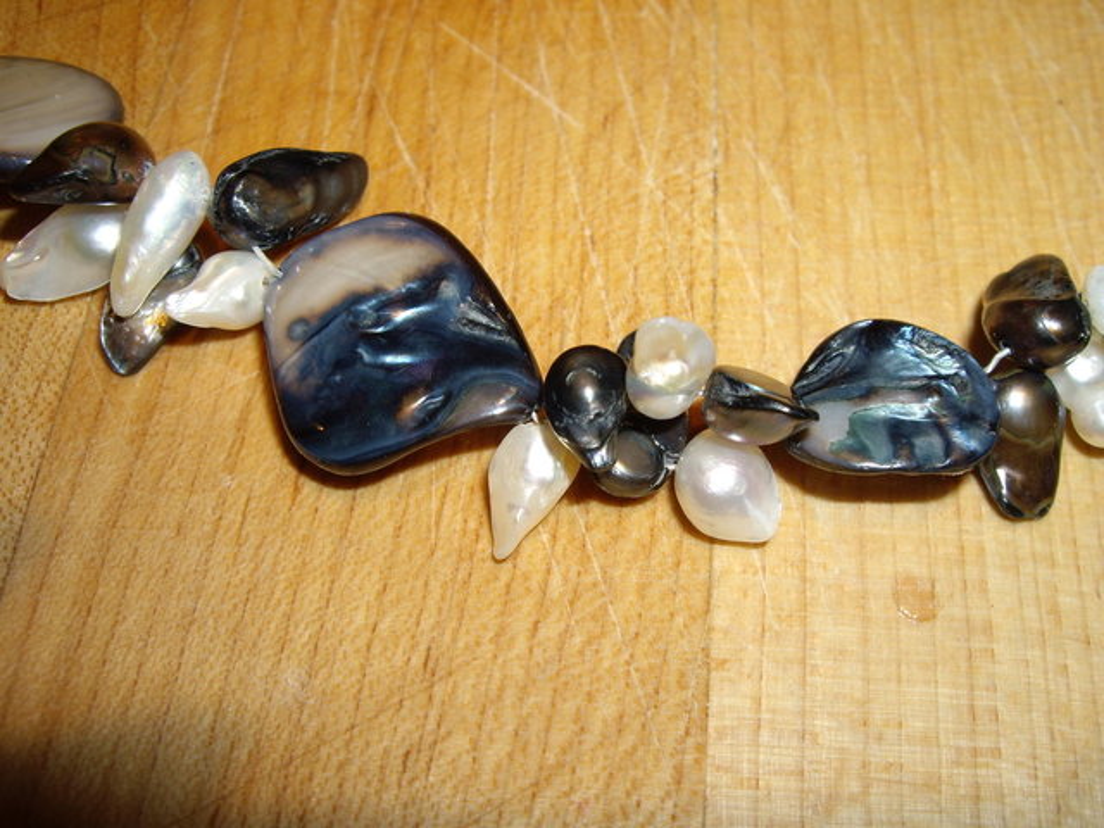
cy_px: 414
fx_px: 1212
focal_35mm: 38
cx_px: 552
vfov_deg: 37.7
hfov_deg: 49.0
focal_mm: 6.2
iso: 50
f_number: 4.3
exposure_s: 1/40
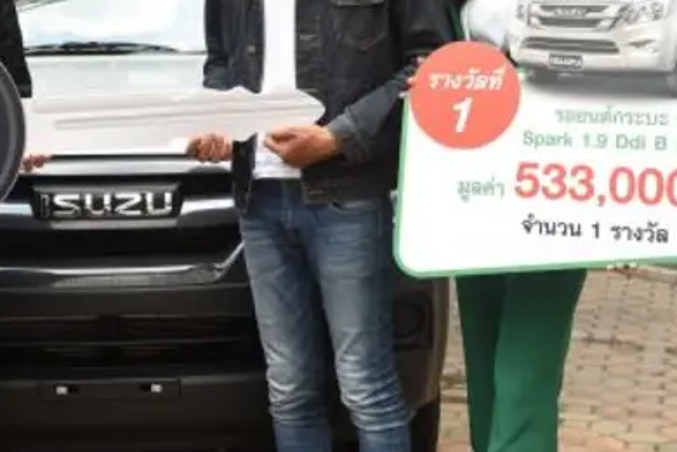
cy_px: 35
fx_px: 1655
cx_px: 165
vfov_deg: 15.3
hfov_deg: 22.9
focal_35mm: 88
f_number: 5.6
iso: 400
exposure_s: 1/125
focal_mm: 44
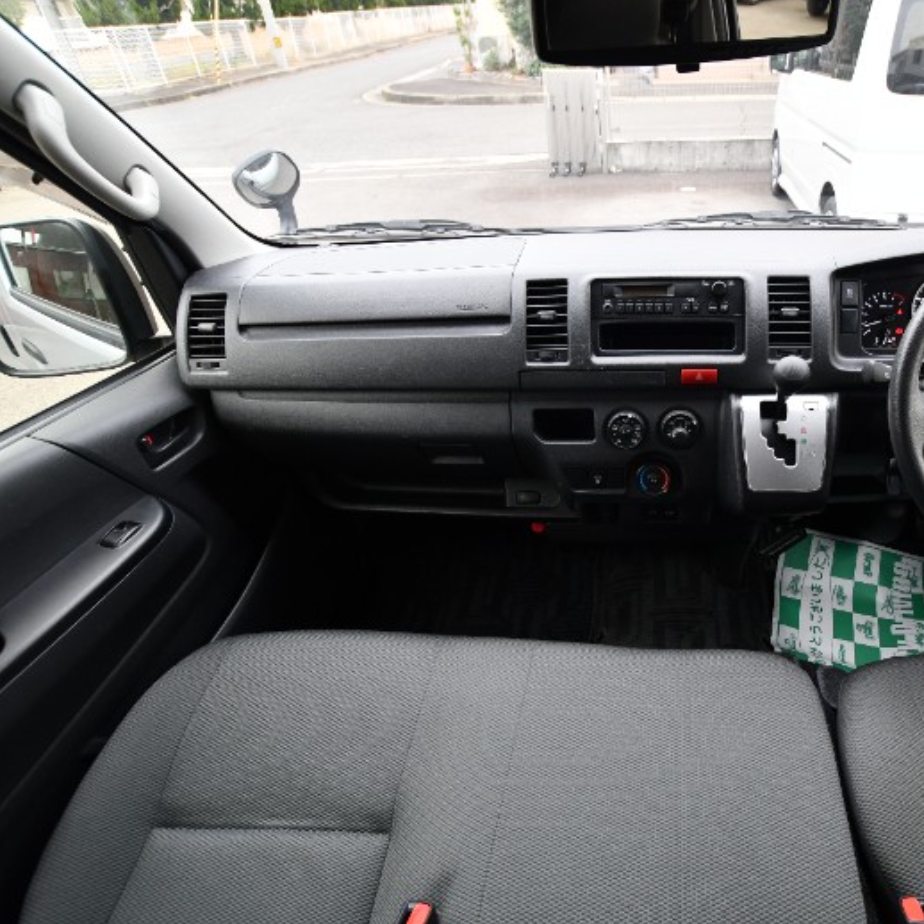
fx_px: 634
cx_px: 653
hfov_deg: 69.0
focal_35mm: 21
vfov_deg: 72.1
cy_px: 468
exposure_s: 1/200
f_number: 4.5
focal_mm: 11
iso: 800
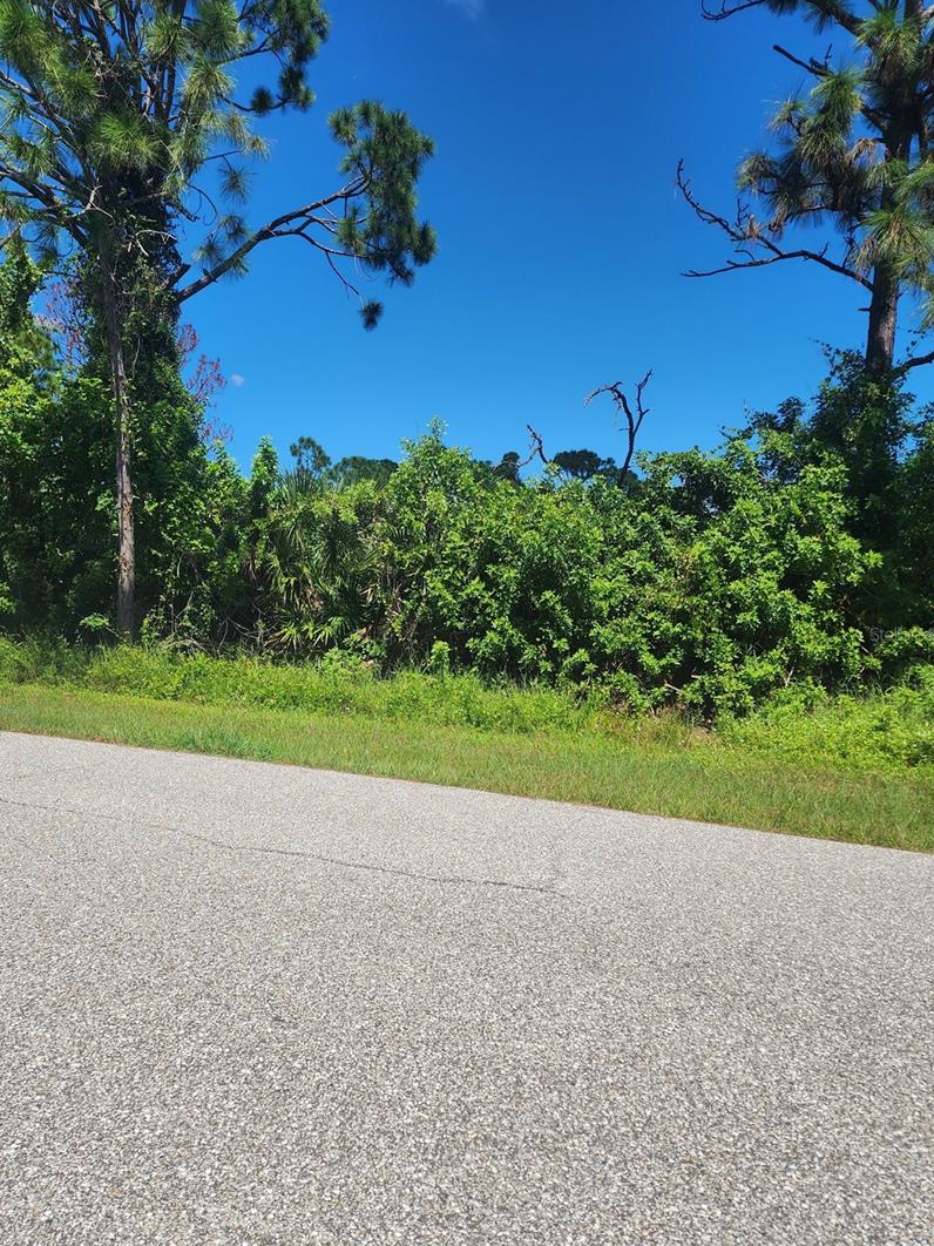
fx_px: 936
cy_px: 634
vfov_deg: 67.3
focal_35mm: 26
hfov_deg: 53.0
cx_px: 425
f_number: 1.8
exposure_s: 1/1513
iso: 12
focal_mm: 6.4
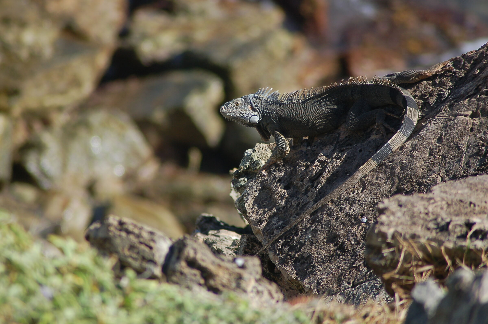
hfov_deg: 4.6
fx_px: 6095
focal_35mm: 450
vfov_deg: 3.0
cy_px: 162
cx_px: 244
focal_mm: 300
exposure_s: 1/800
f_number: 5.6
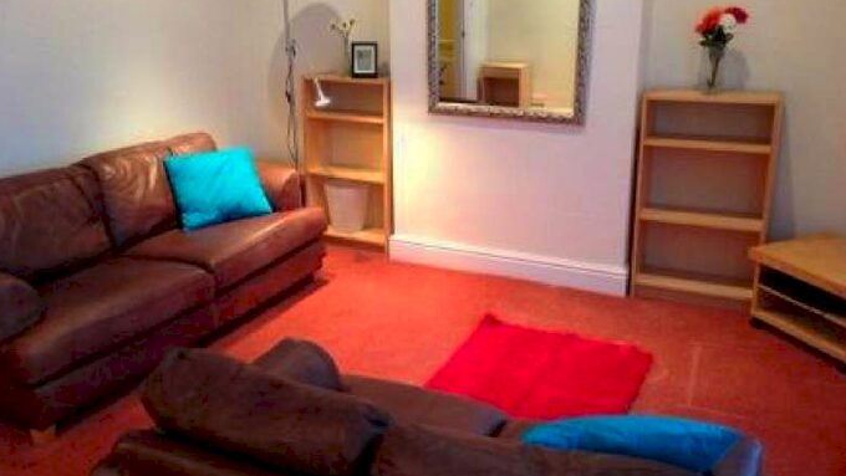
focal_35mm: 37
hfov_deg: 54.0
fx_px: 830
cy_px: 224
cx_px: 425
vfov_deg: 32.0
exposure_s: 1/20
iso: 250
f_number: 2.4
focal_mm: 4.13
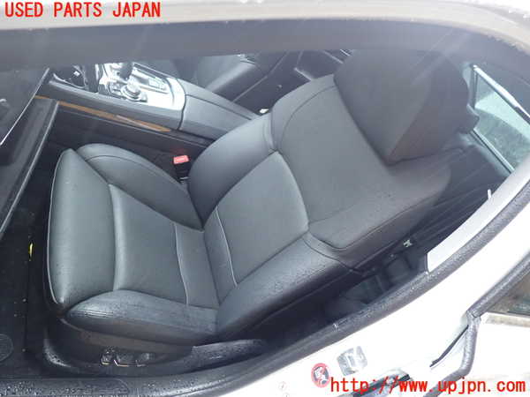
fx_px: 383
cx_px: 265
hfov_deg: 69.4
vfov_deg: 54.9
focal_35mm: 25
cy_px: 198
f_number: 2
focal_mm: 4.5
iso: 250
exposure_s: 1/30
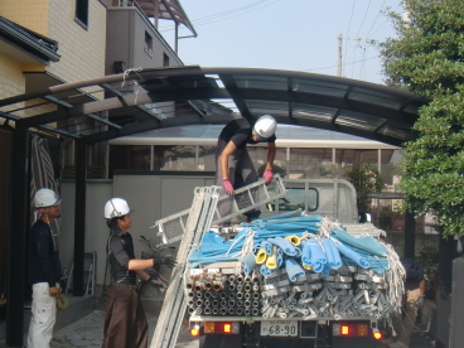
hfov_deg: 28.9
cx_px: 108
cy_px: 194
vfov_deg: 22.2
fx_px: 885
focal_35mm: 66
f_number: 3.9
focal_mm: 6.66
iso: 64
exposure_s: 1/320
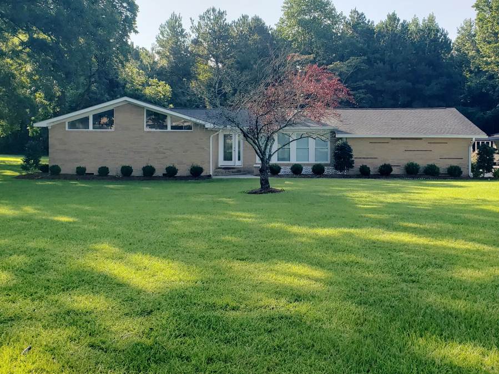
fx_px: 534
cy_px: 142
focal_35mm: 37
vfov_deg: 38.5
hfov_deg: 50.0
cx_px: 275
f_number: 2.4
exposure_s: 1/1030
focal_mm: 4.3
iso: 50
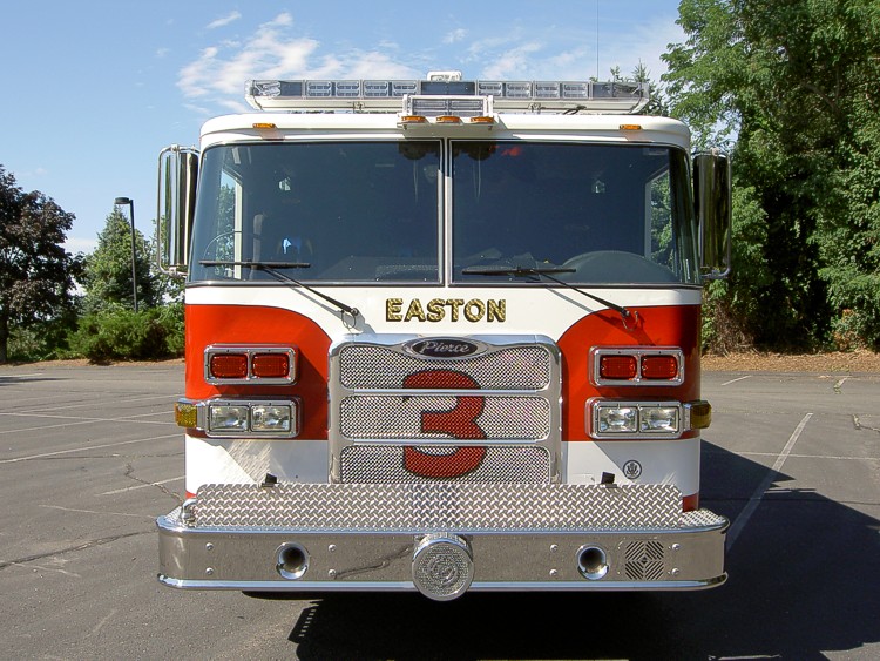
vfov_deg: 41.8
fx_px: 865
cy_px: 330
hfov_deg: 53.9
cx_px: 440
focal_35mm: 34
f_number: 4.7
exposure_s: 1/250
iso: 50
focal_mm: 5.6
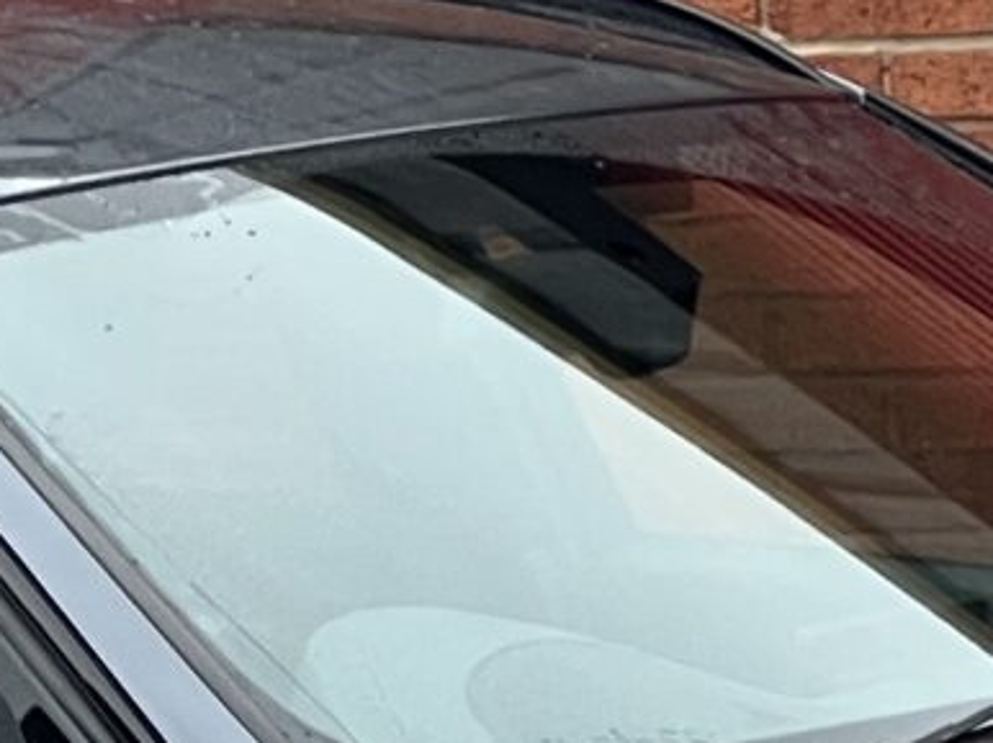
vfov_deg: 2.9
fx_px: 14650
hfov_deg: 3.9
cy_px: 15
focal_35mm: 511
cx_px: 499
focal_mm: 9
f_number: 2.8
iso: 64
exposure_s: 1/99
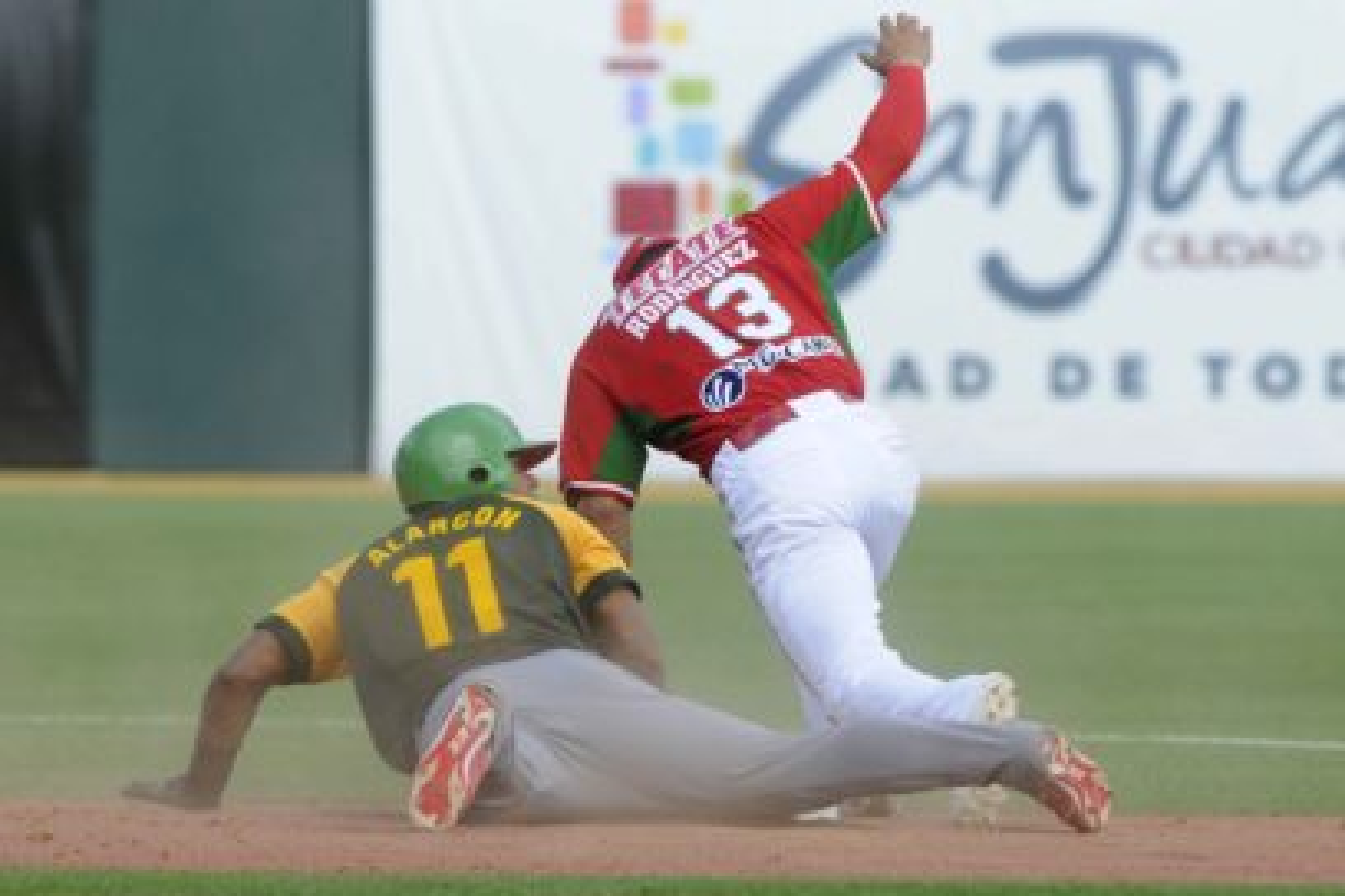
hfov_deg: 4.6
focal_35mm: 450
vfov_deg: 3.1
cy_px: 448
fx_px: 16811
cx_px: 672
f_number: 5
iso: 400
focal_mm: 300
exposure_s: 1/1250
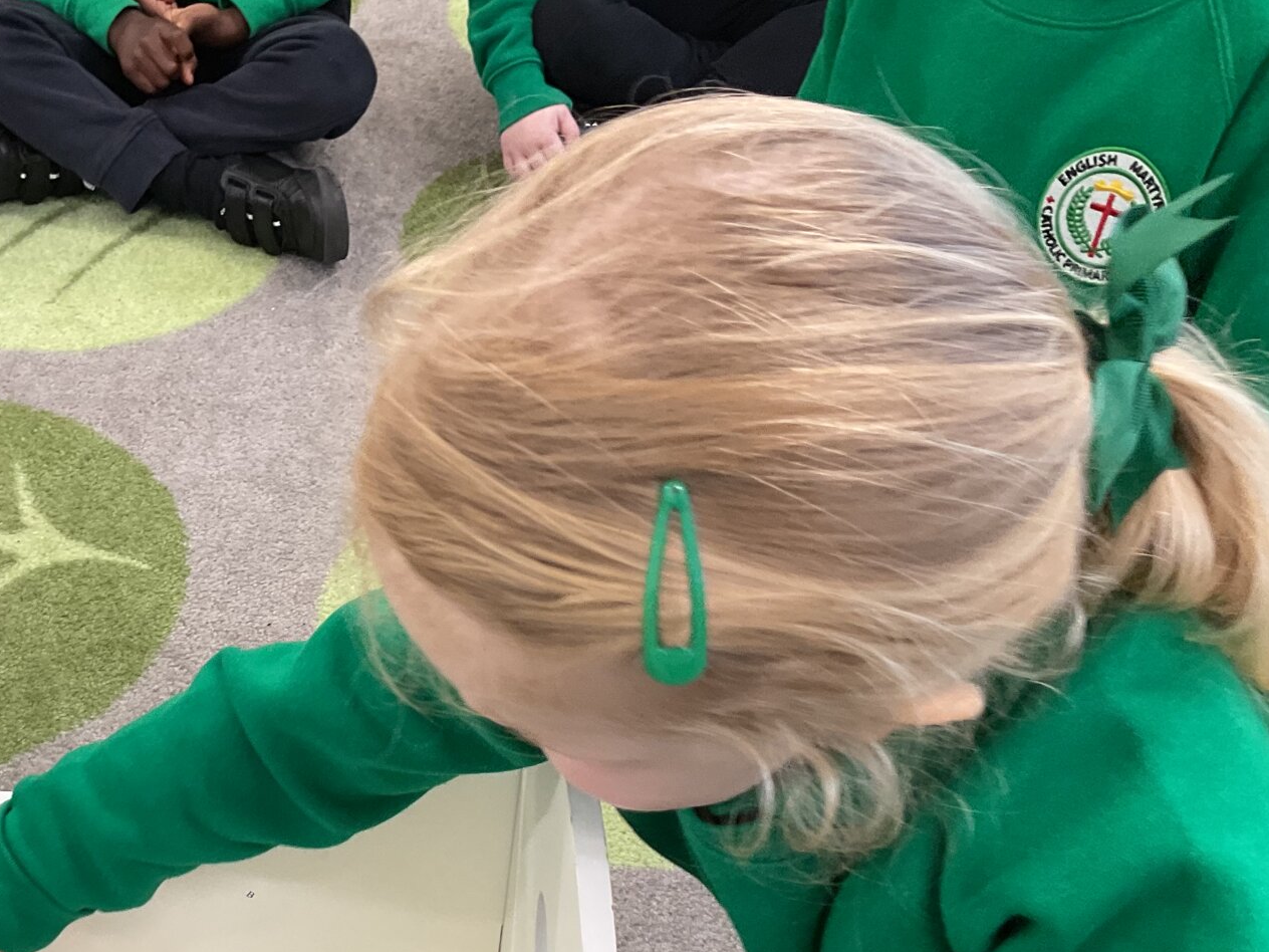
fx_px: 1723
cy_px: 721
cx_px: 298
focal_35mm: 47
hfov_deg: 39.2
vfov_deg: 30.3
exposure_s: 1/50
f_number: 1.8
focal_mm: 3
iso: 64
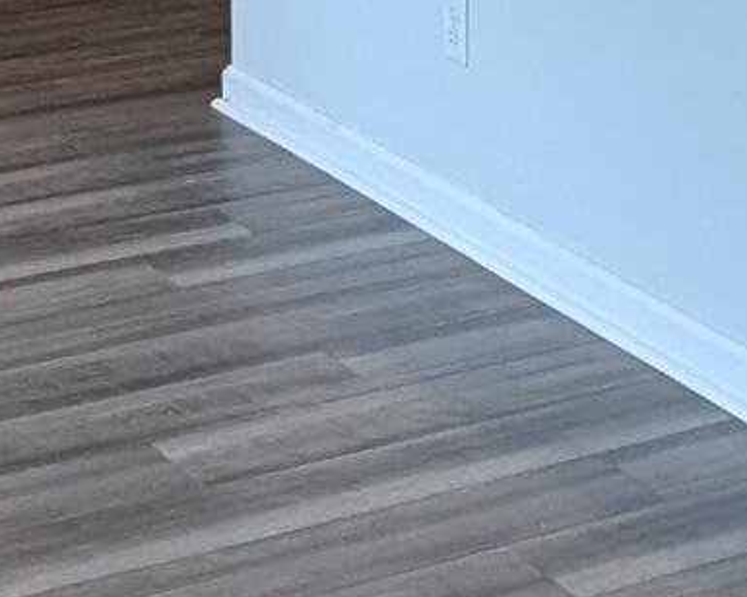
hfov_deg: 15.6
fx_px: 2697
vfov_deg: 12.0
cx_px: 660
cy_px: -326
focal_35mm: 122
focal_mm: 2.35
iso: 150
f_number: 2.2
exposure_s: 1/120
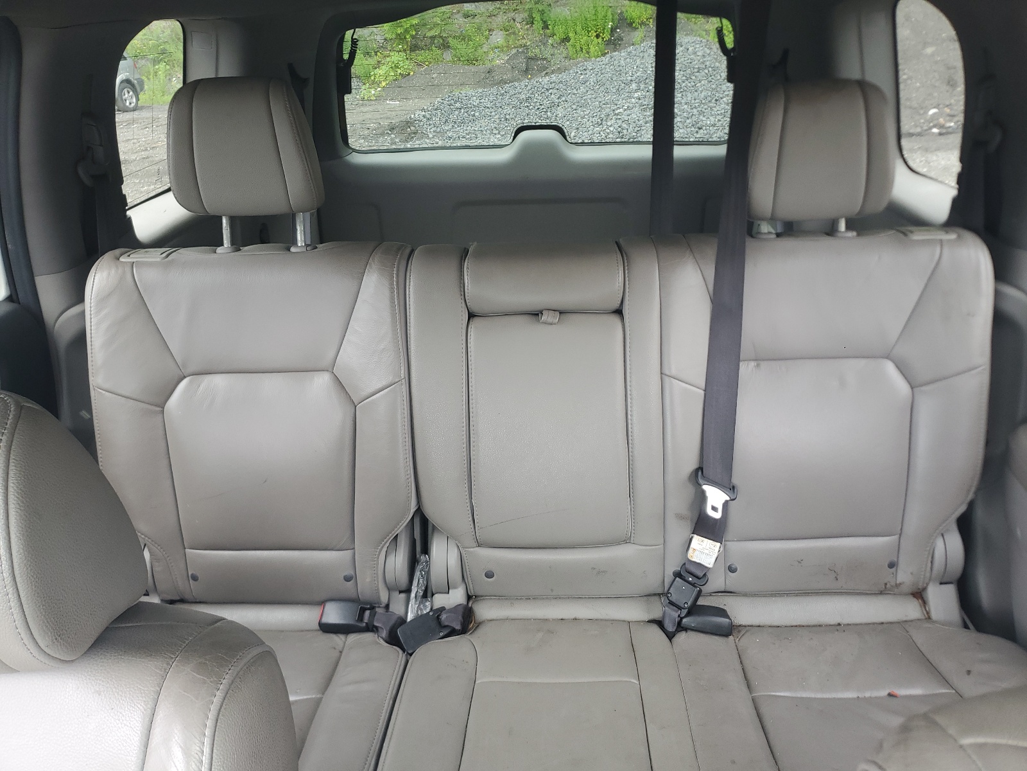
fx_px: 771
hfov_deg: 67.3
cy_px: 386
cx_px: 514
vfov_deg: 53.1
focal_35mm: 26
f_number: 1.5
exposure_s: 1/50
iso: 54
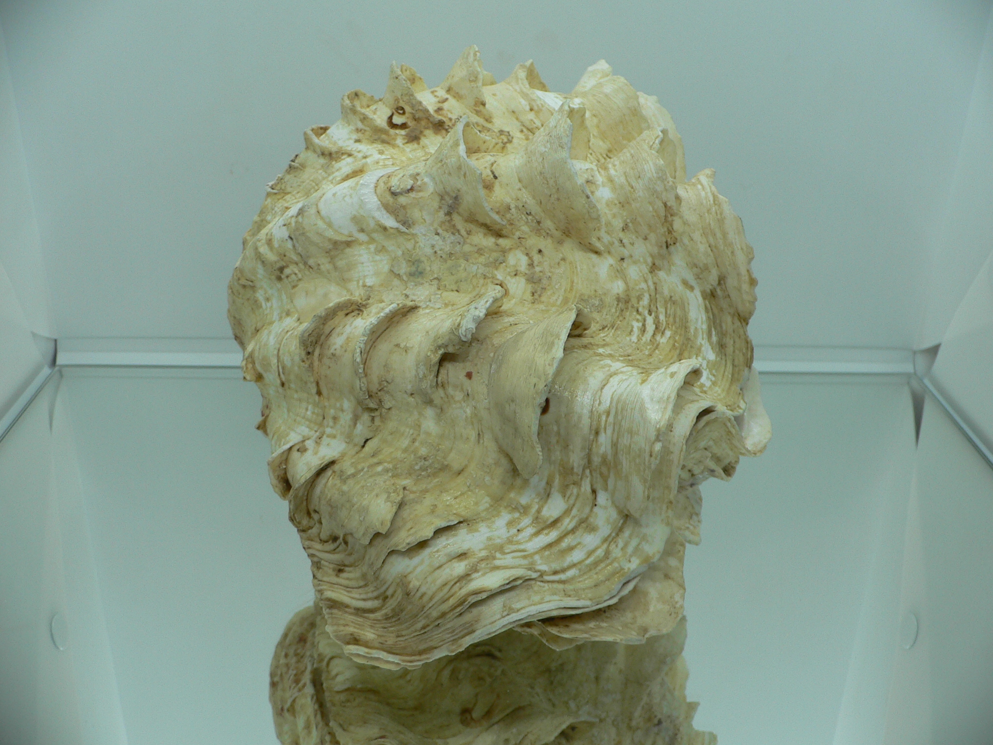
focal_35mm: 35
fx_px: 1004
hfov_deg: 52.6
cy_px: 372
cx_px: 496
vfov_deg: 40.7
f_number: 2.8
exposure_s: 1/60
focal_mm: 4.6
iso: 80
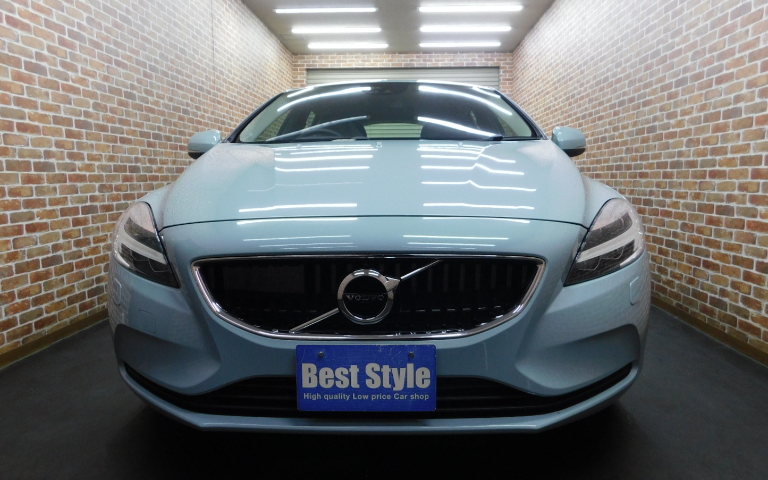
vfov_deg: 46.0
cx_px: 384
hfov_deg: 68.4
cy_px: 258
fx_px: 565
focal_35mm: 27
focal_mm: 4
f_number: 3
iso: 250
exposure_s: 1/30
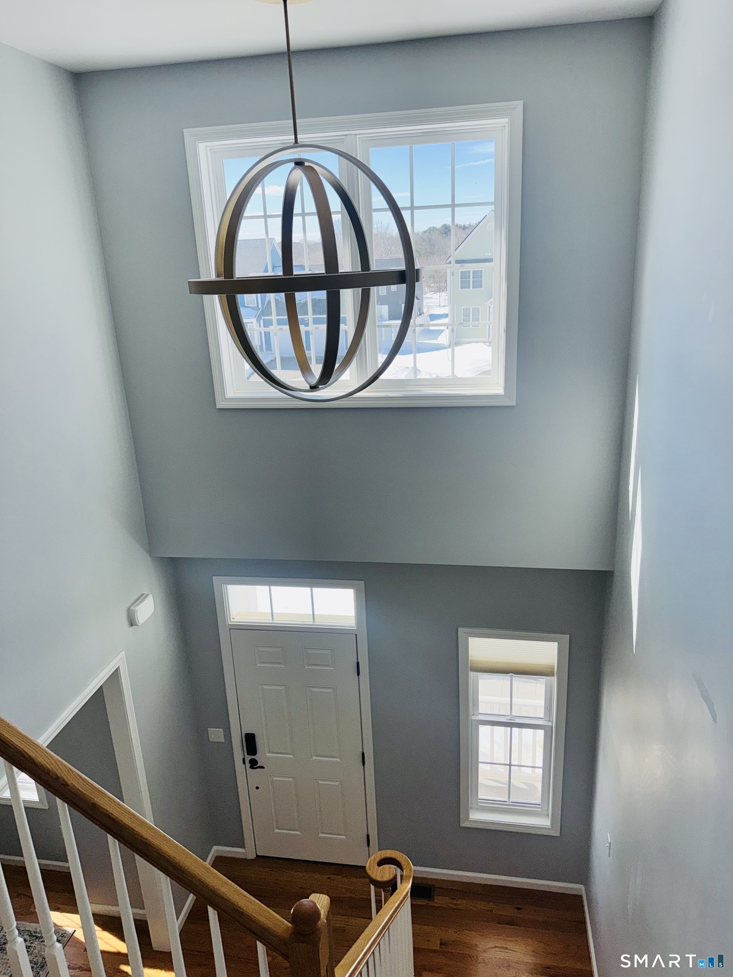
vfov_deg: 71.6
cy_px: 488
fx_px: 678
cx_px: 366
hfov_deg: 56.8
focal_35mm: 24
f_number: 1.78
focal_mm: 6.76
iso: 50
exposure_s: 1/1311
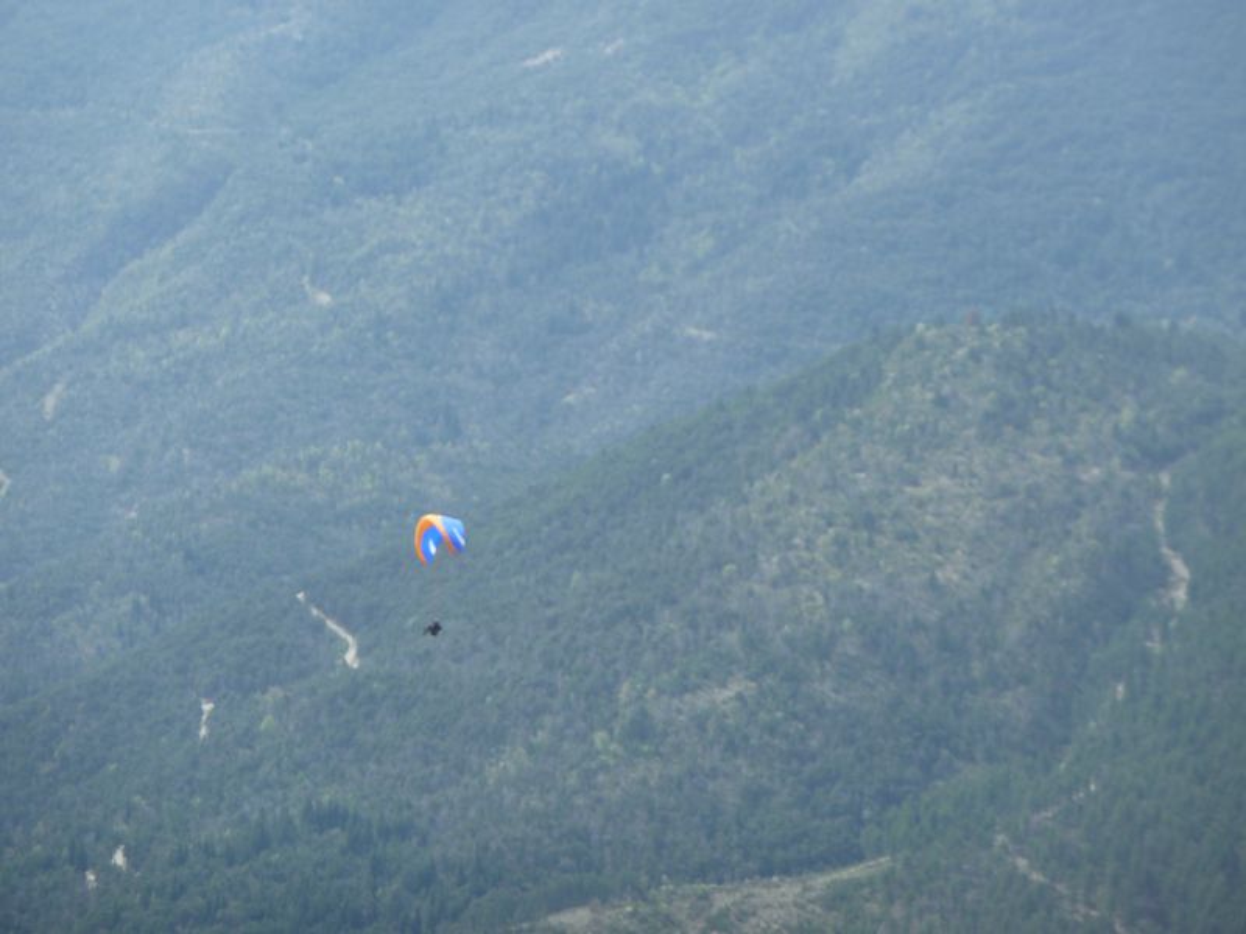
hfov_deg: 9.4
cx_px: 623
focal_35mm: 210
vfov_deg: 7.1
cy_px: 467
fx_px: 7559
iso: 80
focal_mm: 34.4
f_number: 4.6
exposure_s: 1/320
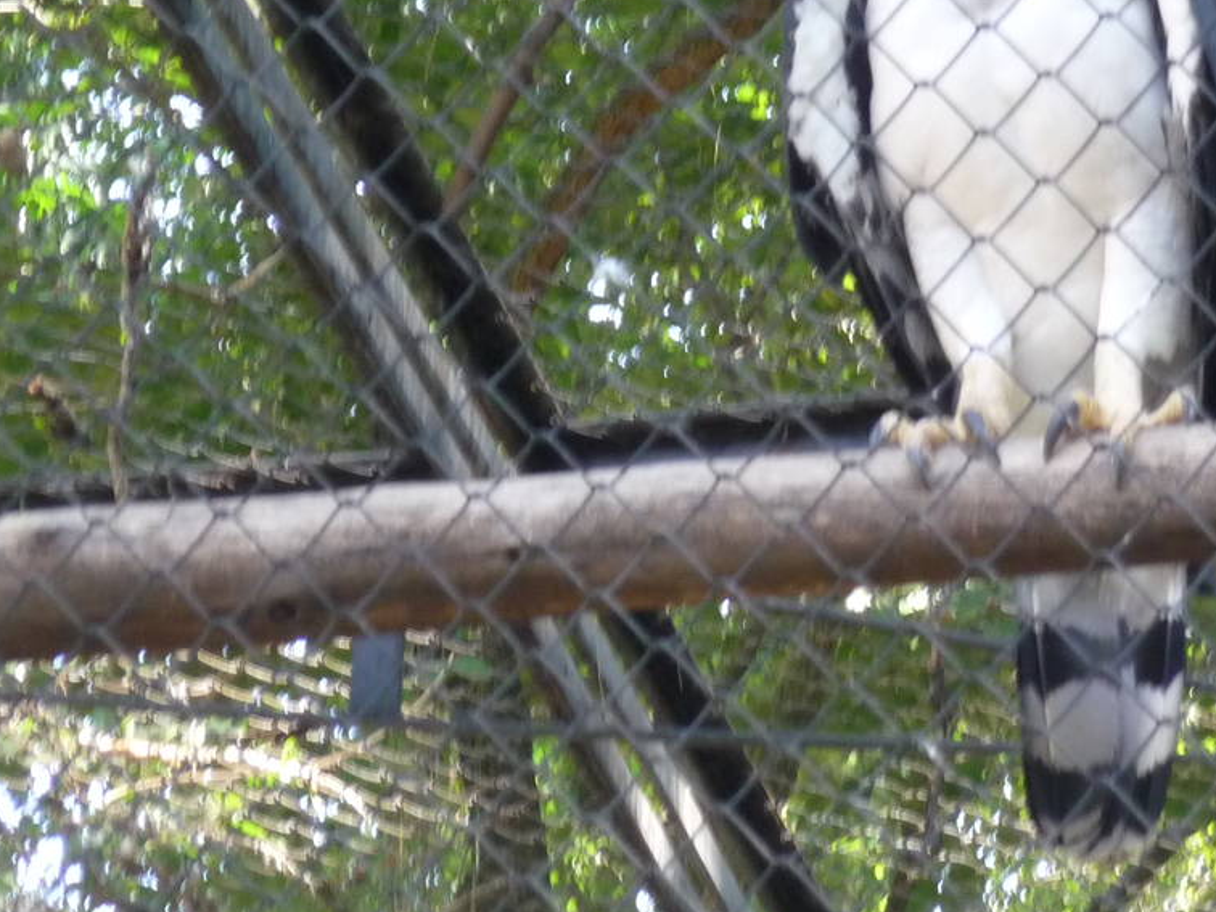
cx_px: 944
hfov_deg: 5.5
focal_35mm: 360
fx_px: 12646
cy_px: 95
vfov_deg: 4.1
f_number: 4.8
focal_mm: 29.1
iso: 250
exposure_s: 1/50
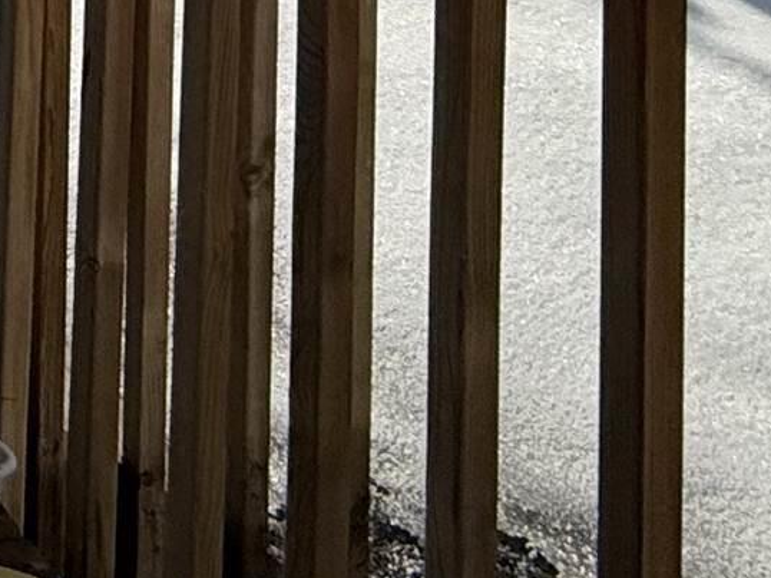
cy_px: -967
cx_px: -835
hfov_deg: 16.9
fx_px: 1781
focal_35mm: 80
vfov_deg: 12.4
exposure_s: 1/6173
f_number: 2.2
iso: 50
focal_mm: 2.22
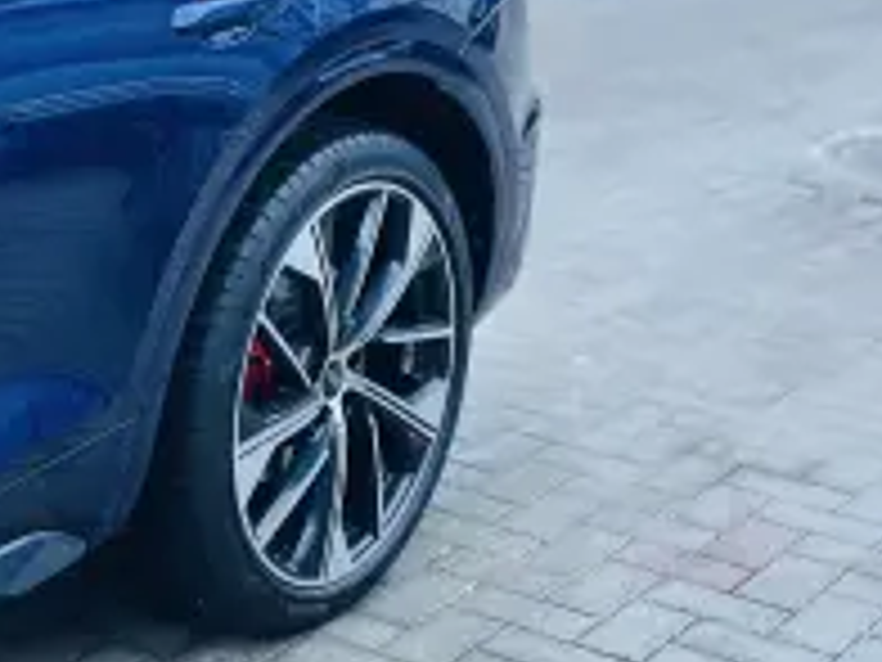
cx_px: 225
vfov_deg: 16.7
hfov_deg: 22.1
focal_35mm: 88
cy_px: 144
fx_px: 2242
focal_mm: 6.86
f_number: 1.78
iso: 320
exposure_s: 1/60
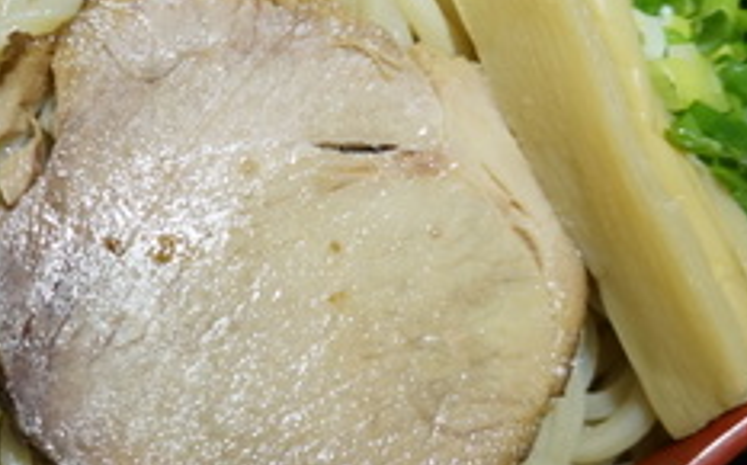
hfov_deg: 22.6
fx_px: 1708
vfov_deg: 15.5
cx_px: -157
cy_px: 178
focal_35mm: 84
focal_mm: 20
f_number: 4
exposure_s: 1/60
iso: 1250
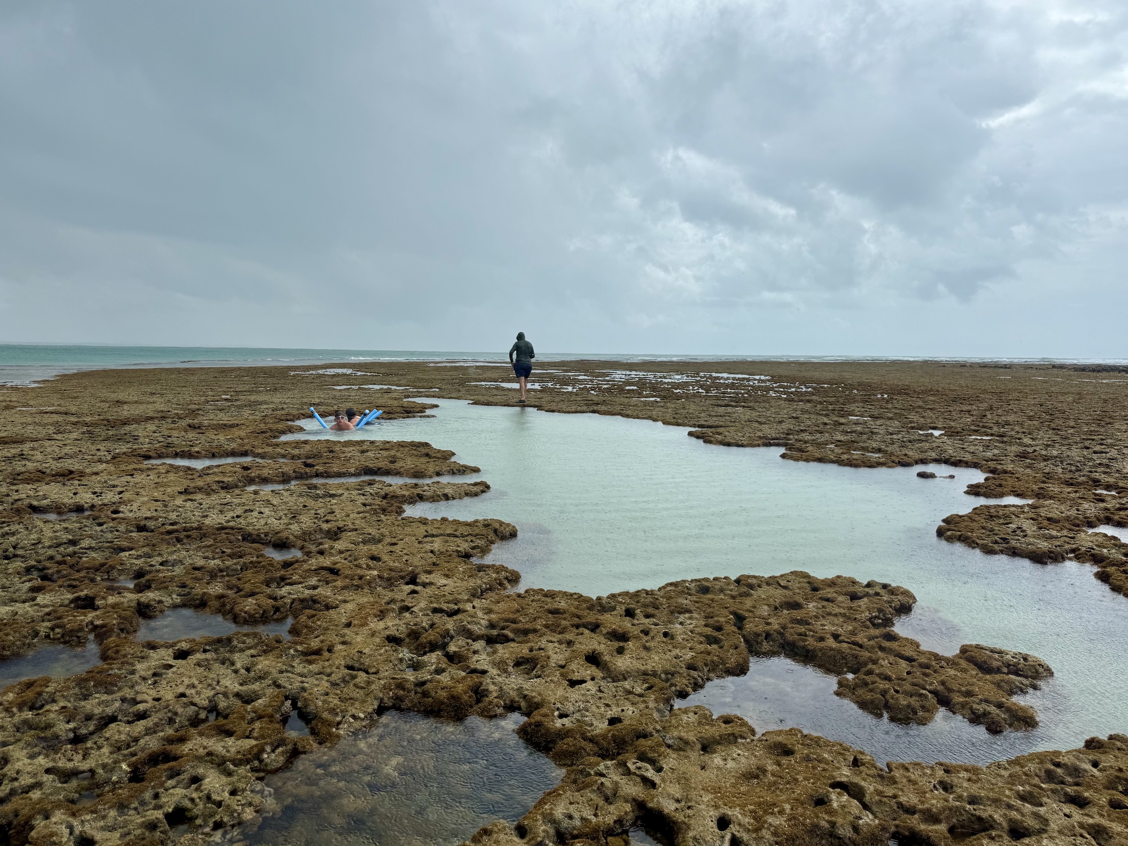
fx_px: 782
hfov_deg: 71.6
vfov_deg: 56.8
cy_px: 423
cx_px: 564
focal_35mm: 24
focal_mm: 6.76
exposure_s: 1/6173
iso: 80
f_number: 1.78
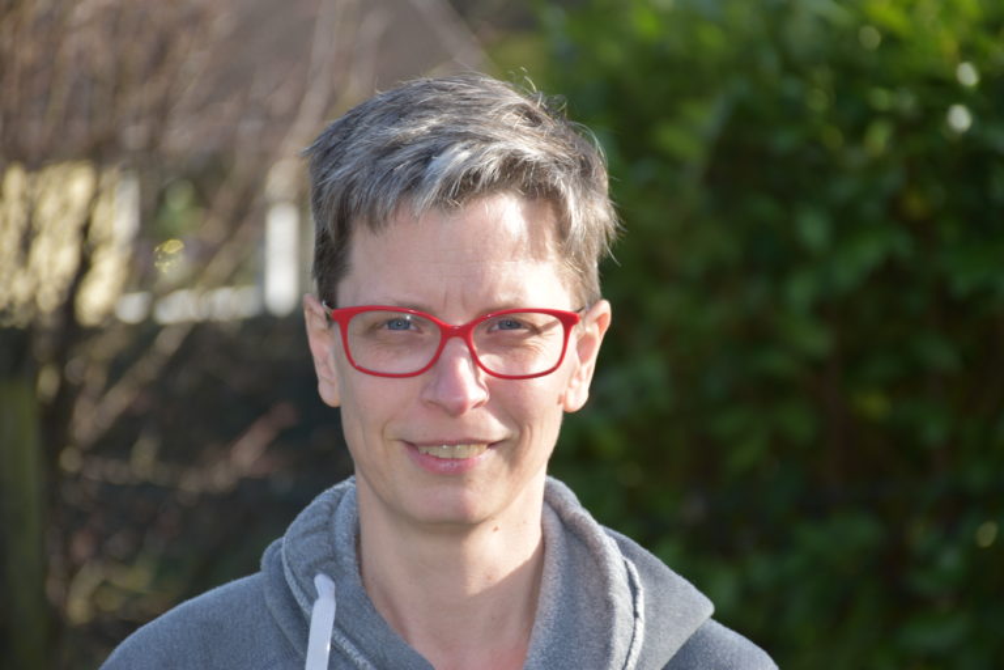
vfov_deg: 7.9
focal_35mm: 174
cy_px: 335
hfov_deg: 11.8
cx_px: 502
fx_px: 4852
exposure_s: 1/125
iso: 100
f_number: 5.6
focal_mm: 116
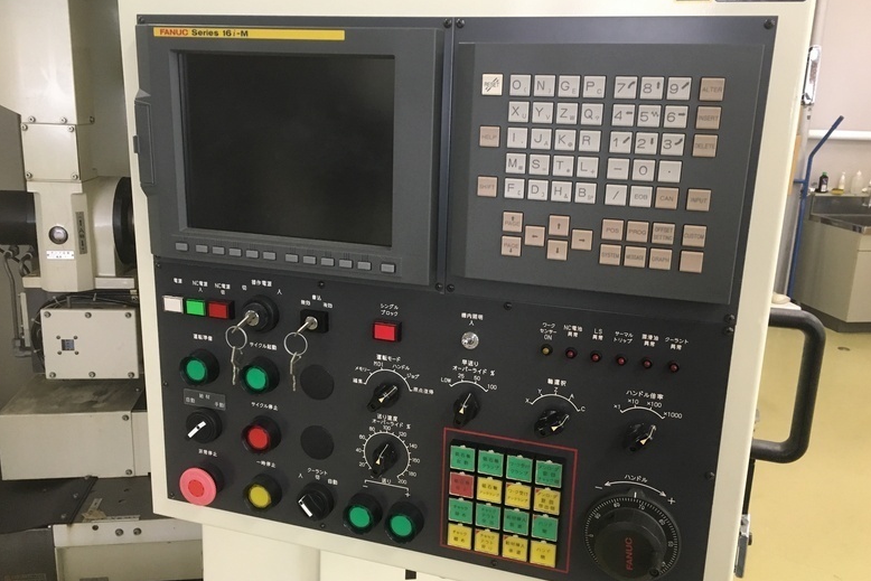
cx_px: 447
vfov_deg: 42.3
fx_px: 750
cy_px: 290
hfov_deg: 60.3
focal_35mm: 31
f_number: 2.2
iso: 160
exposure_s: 1/30
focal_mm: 4.15
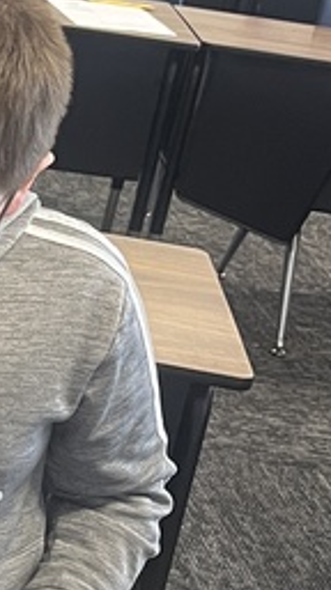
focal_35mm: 113
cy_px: 312
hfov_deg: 9.5
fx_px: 1768
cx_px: -469
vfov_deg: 19.0
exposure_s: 1/60
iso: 100
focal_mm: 5.1
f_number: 1.6
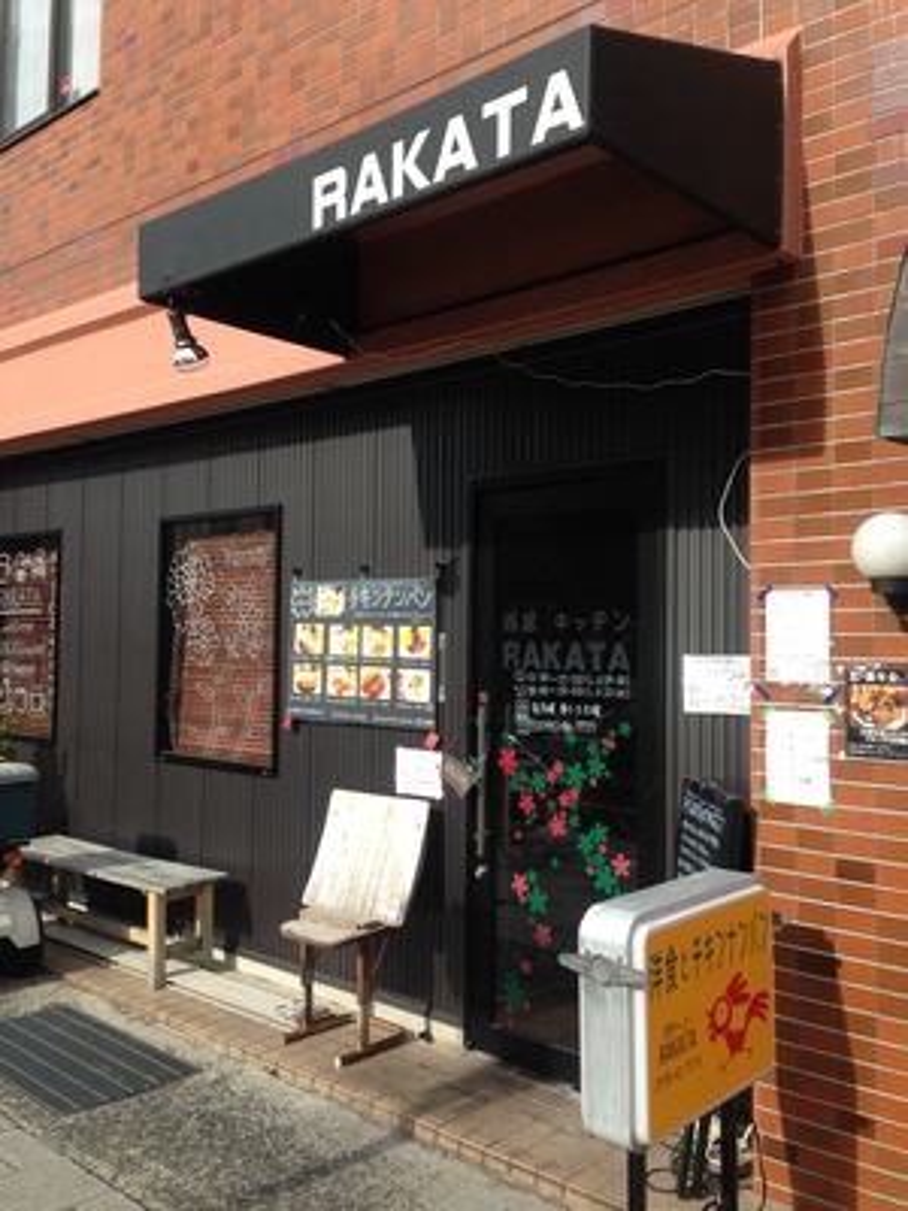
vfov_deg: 55.4
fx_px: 1154
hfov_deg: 42.9
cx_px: 454
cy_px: 606
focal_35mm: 33
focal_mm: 4.12
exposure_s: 1/903
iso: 50
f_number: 2.4
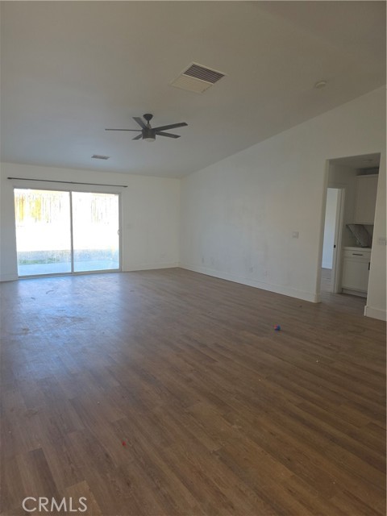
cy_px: 258
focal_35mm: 23
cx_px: 194
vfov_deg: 73.9
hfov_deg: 58.9
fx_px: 343
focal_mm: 6.3
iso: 50
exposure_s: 1/180
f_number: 1.7
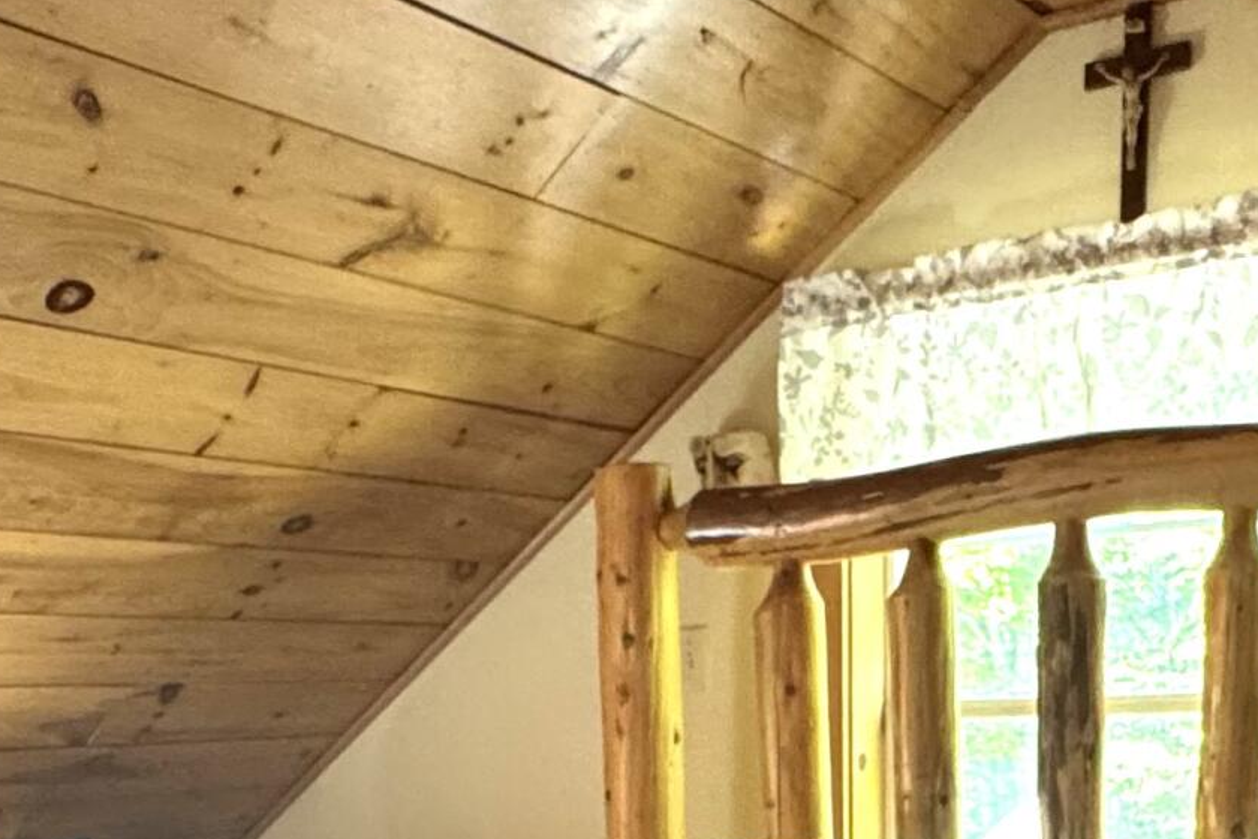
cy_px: 1073
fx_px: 1817
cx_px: 620
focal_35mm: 52
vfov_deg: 23.2
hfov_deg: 38.2
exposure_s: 1/60
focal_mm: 2.22
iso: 500
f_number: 2.2
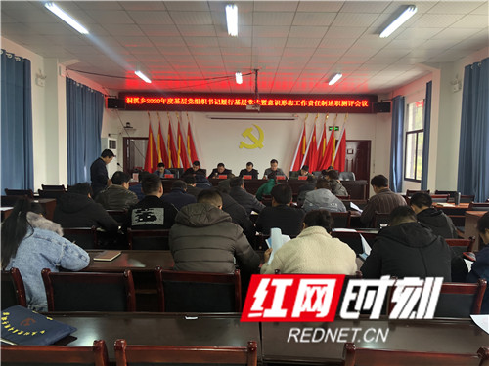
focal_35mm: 28
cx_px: 244
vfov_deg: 49.7
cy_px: 183
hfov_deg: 63.4
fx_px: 396
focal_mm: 4
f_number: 1.8
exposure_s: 1/83
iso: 125
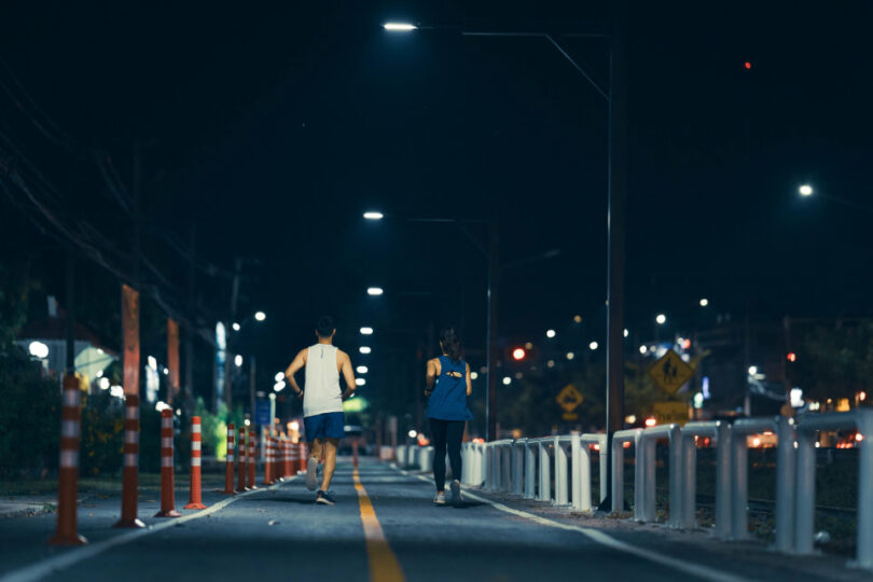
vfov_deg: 10.2
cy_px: 291
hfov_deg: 15.2
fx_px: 3273
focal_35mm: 135
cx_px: 436
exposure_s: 1/100
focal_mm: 135
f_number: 1.8
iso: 1000
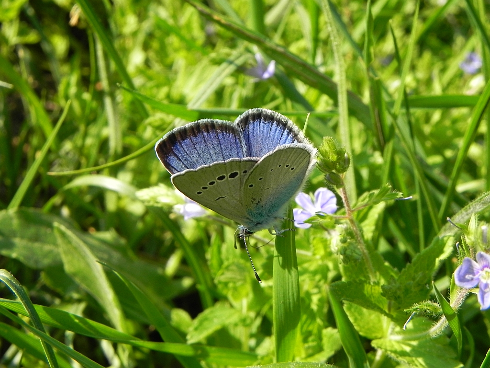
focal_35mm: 52
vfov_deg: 28.0
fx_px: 736
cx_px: 245
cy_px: 184
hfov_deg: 36.8
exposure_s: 1/220
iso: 160
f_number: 5.6
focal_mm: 9.2
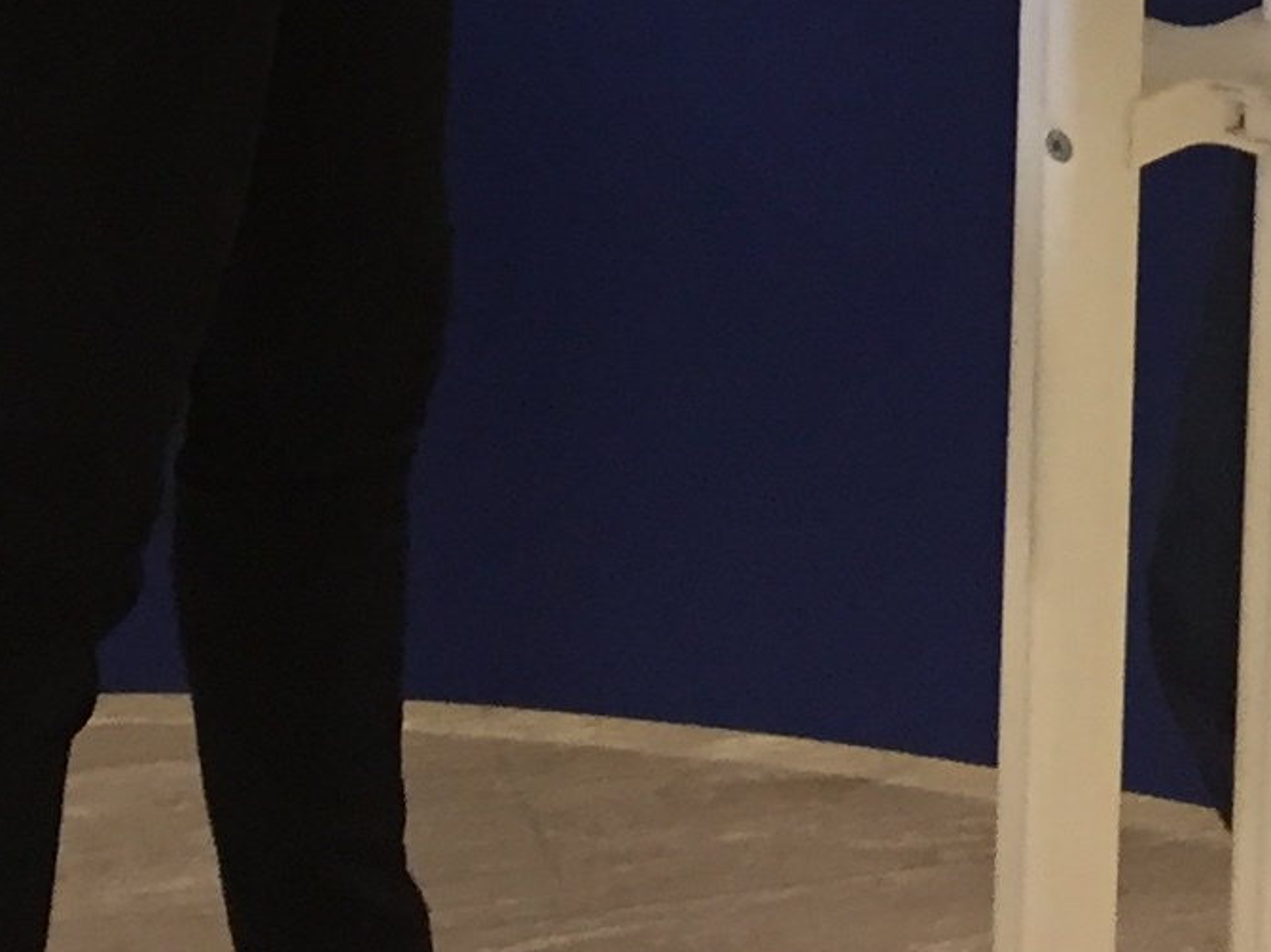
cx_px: 504
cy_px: -1331
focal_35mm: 141
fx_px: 5176
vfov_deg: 9.4
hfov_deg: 14.0
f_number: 2.2
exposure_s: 1/33
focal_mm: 4.15
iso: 125
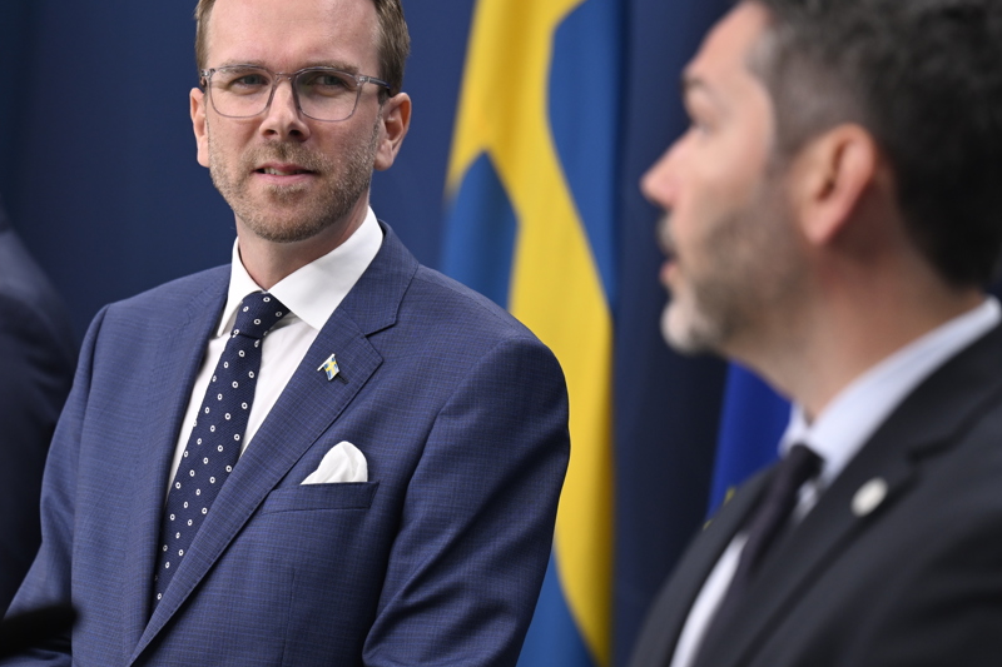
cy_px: 444
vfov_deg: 7.3
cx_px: 297
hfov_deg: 11.0
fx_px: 5203
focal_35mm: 187
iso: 640
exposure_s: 1/200
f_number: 2.8
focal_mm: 110
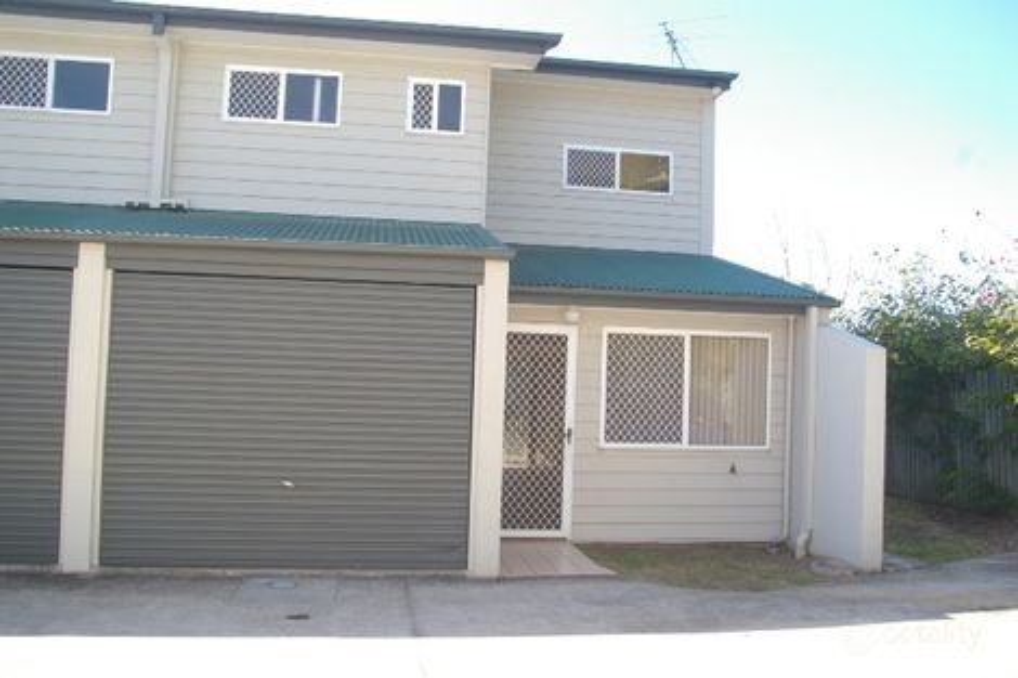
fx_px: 1526
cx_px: 509
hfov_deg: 36.9
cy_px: 339
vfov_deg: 25.0
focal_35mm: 54
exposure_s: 1/125
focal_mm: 36
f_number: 9.5
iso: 200
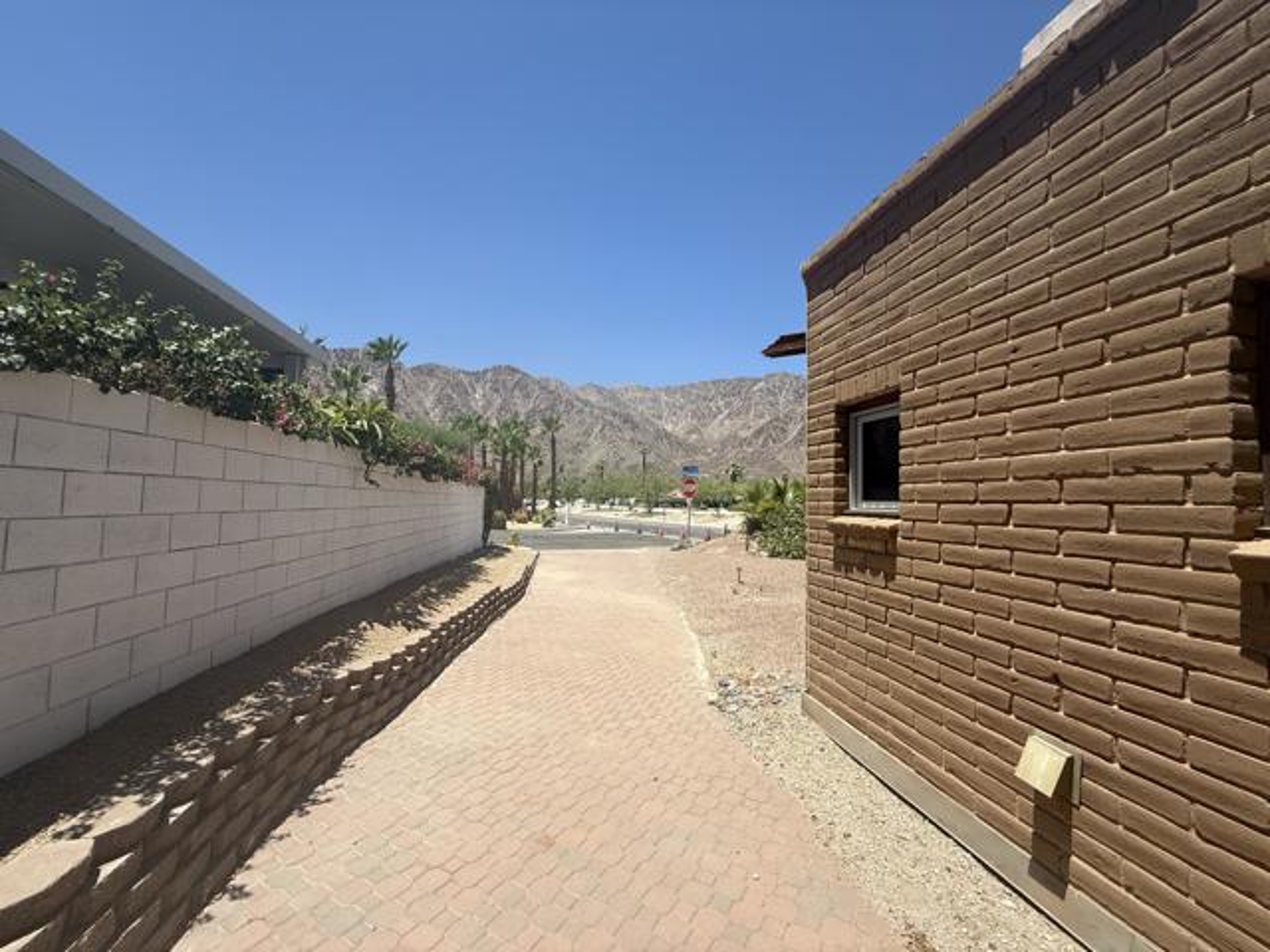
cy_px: 476
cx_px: 635
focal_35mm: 14
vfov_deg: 85.7
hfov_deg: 102.1
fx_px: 514
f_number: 2.2
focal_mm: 2.22
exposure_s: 1/2841
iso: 50
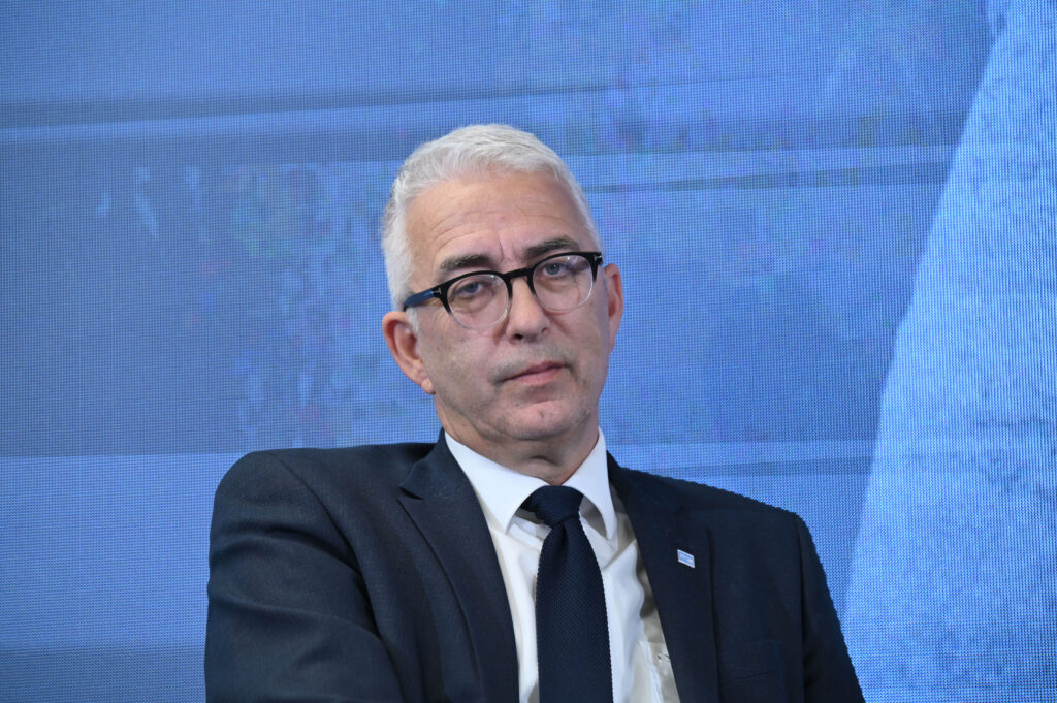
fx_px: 5867
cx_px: 528
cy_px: 352
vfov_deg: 6.9
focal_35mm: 200
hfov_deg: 10.3
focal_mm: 200
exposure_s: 1/160
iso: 2500
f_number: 5
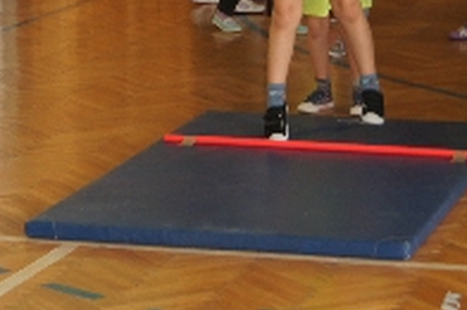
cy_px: -61
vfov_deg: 8.4
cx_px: 241
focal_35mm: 161
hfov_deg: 12.8
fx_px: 2079
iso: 320
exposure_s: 1/80
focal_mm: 35
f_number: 5
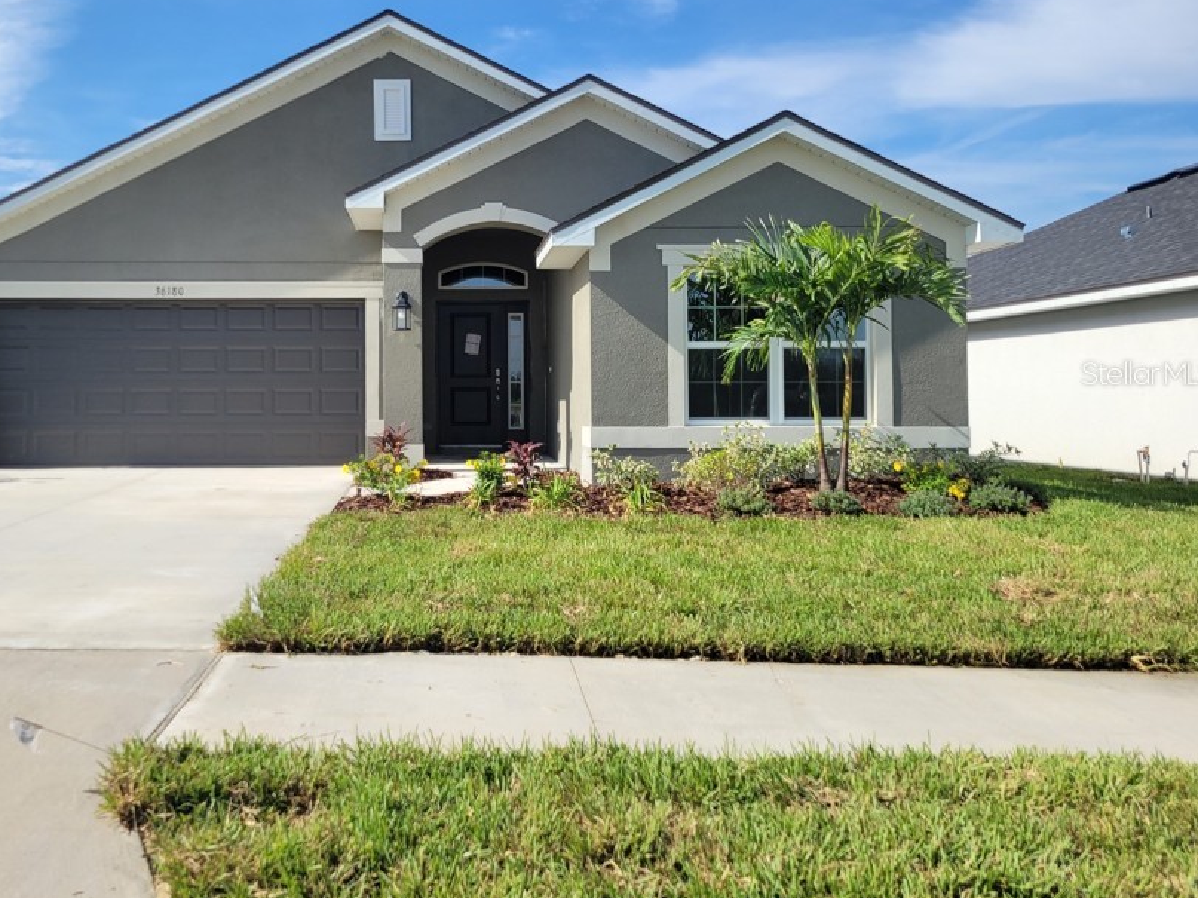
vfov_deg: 42.8
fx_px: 1142
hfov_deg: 54.8
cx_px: 462
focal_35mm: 33
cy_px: 373
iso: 40
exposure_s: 1/2436
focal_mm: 5.4
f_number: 1.8
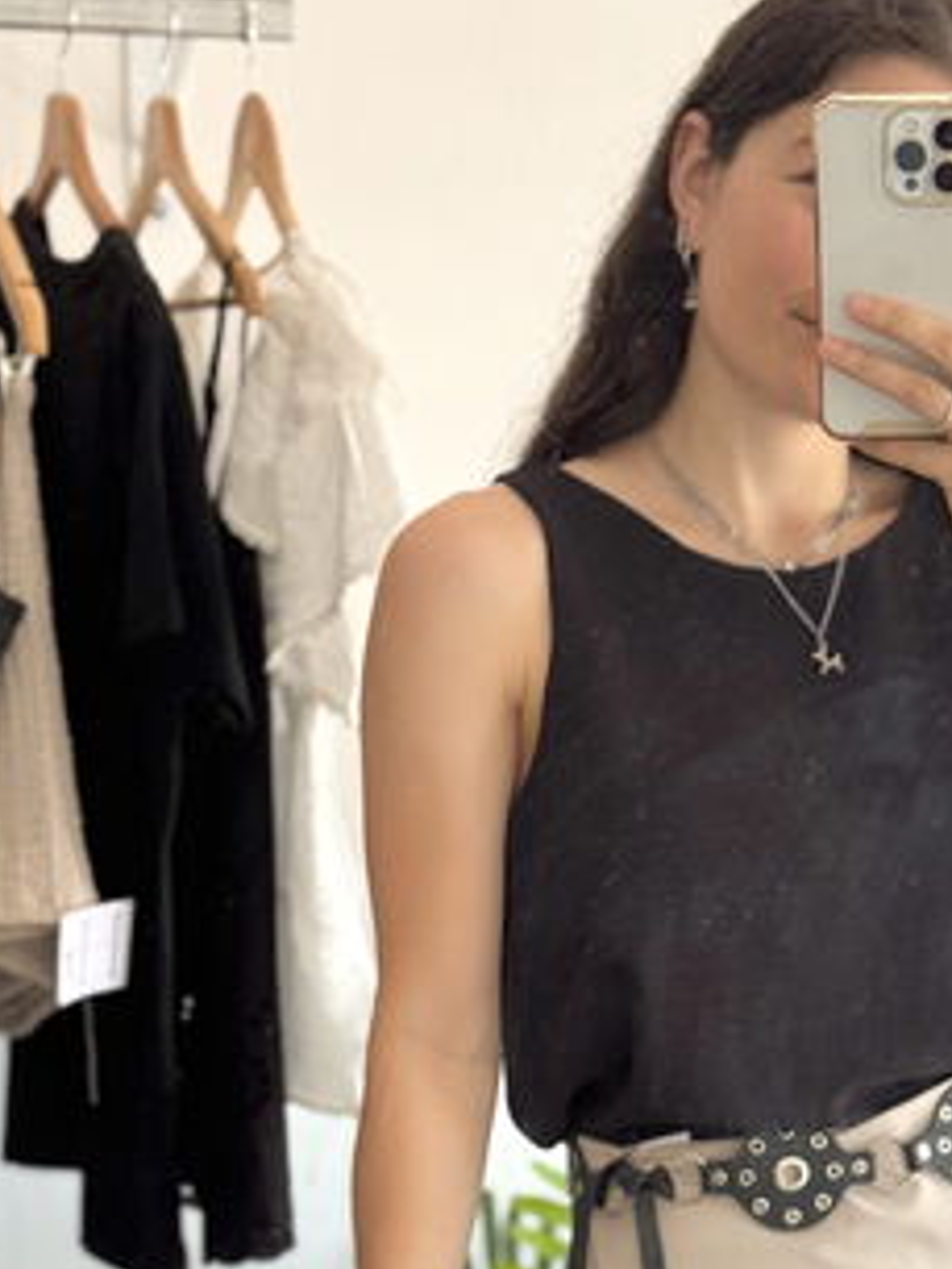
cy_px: 996
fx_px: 3078
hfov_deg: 17.5
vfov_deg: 23.0
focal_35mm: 84
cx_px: 732
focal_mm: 6.76
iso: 100
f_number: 1.78
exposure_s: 1/80
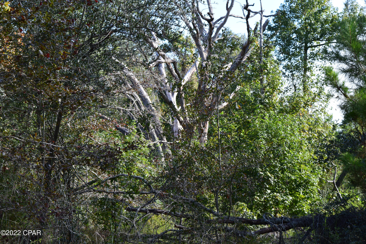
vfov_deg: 18.9
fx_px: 732
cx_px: 183
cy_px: 122
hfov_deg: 28.1
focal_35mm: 72
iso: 400
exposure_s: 1/200
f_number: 10
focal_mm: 48
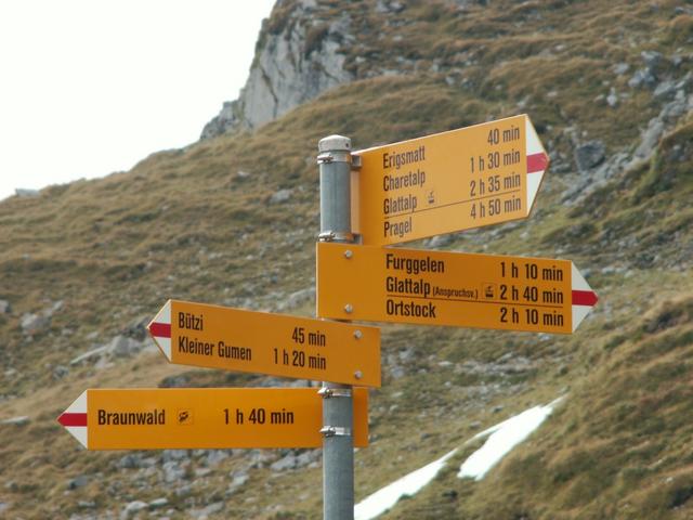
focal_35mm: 227
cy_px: 260
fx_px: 4544
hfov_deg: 8.7
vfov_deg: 6.5
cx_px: 346
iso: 50
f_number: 4
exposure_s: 1/200
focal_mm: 37.11
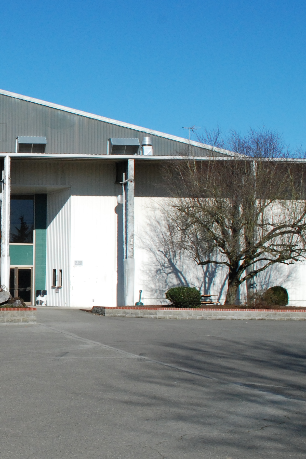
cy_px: 239
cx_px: -94
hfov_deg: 17.9
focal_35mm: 71
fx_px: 905
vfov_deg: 28.5
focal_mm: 22
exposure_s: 1/640
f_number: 13
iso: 500
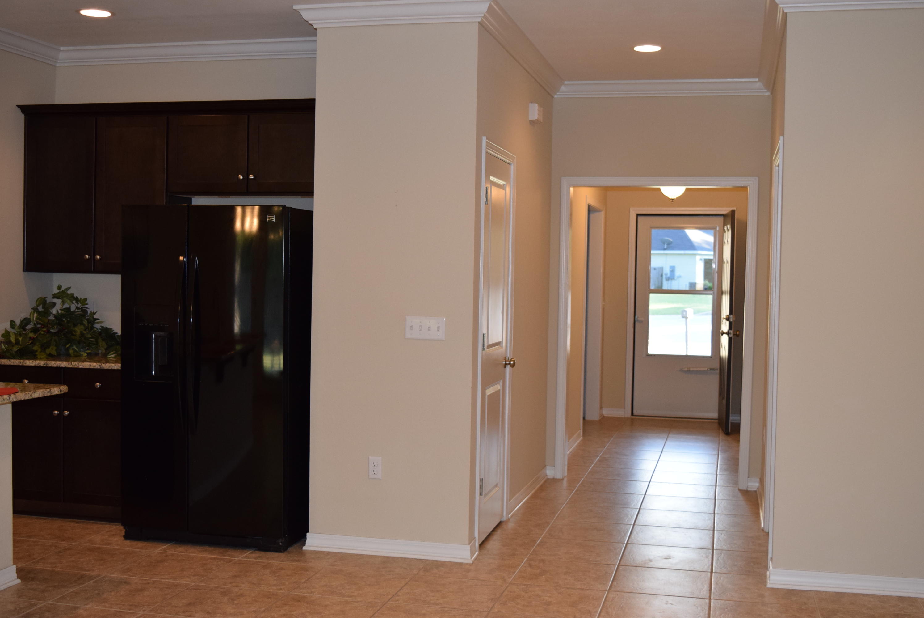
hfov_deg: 44.9
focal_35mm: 44
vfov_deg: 30.9
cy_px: 309
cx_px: 462
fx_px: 1117
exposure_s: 1/125
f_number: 5.6
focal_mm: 29
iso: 800
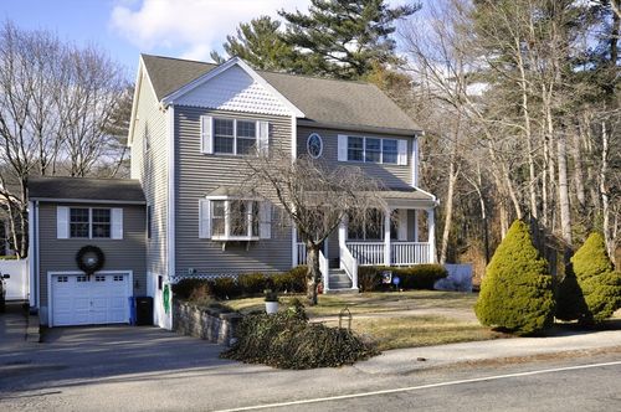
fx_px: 517
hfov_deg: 62.0
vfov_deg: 43.5
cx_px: 310
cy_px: 206
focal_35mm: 30
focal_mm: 20
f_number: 8
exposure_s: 1/250
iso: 200
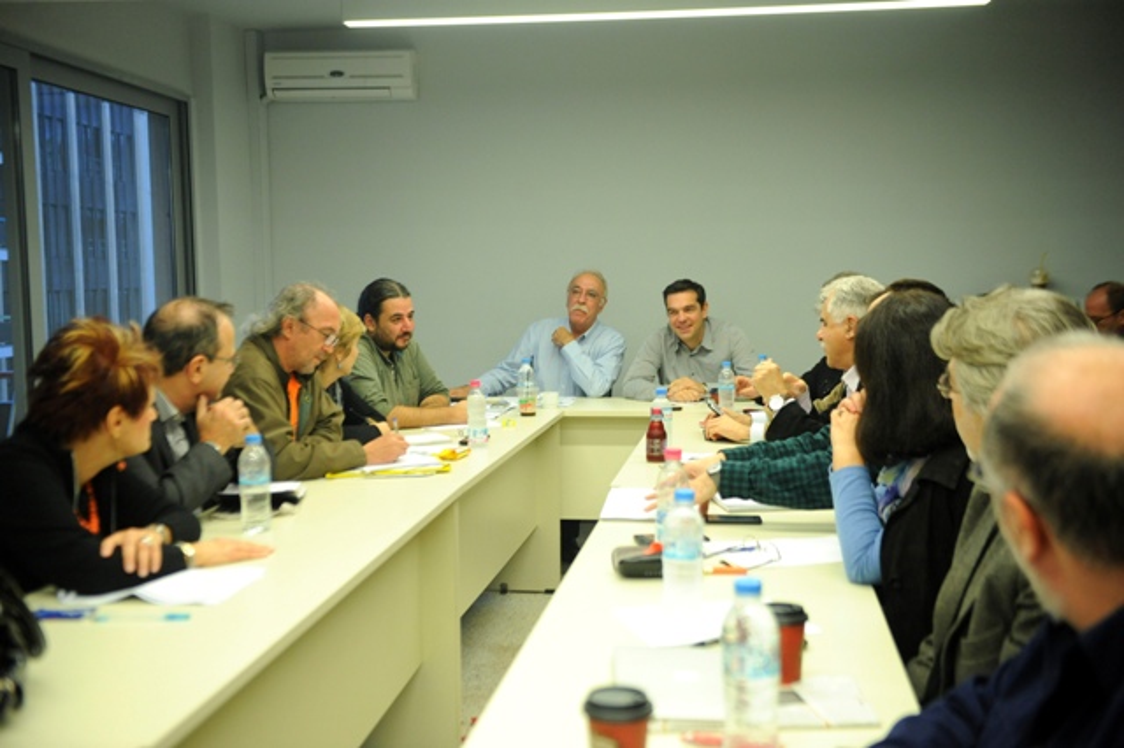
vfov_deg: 33.4
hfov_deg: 48.5
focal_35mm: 40
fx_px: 1248
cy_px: 374
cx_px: 562
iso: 2500
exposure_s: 1/320
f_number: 9
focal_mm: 40
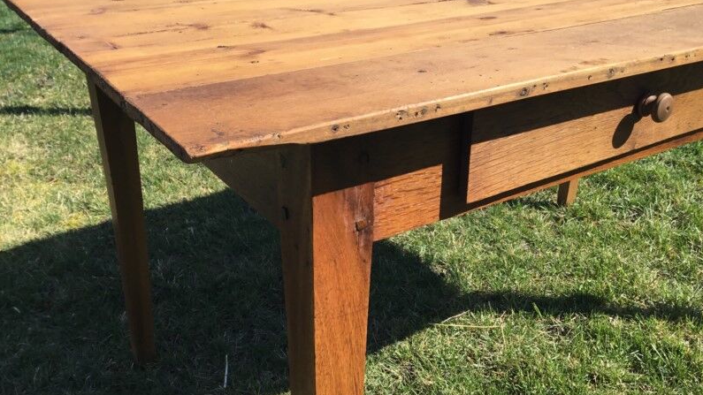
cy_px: 213
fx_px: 634
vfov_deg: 34.6
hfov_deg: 58.0
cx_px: 352
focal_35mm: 34
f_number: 2.4
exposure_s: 1/747
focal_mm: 3.3
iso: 25
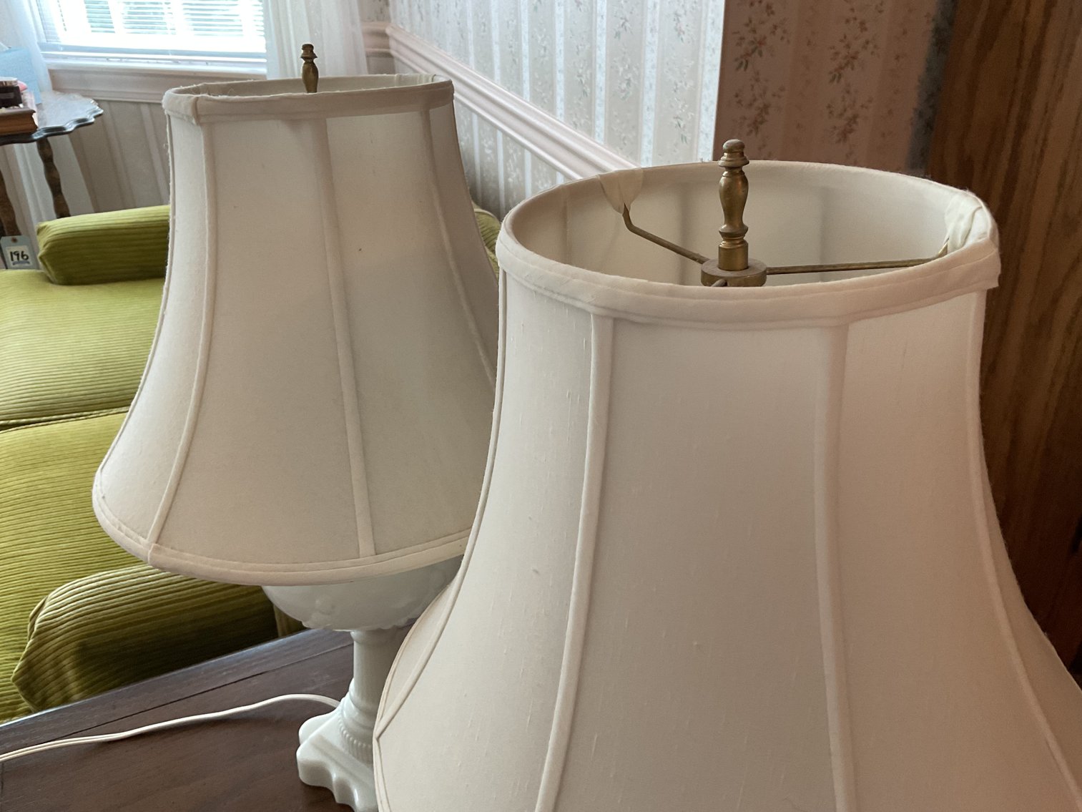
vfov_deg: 48.2
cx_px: 541
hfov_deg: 61.7
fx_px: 907
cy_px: 406
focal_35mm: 29
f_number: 1.8
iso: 100
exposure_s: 1/60
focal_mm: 3
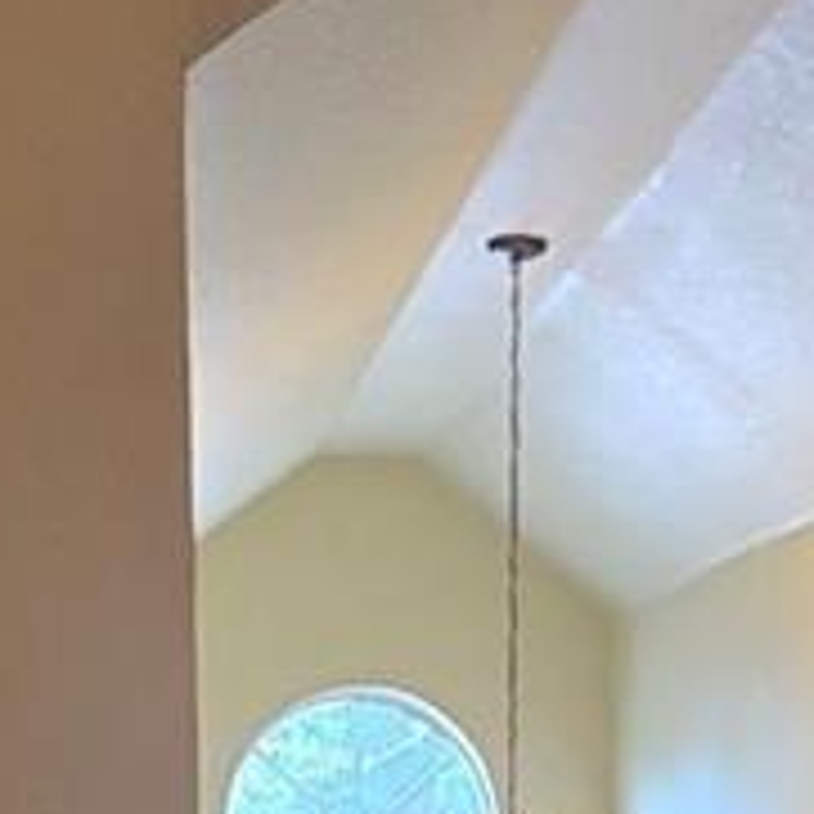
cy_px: 1313
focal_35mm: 76
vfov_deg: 19.1
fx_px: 2022
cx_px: 324
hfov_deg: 22.7
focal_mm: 2.2
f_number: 2.2
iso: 200
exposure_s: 1/60
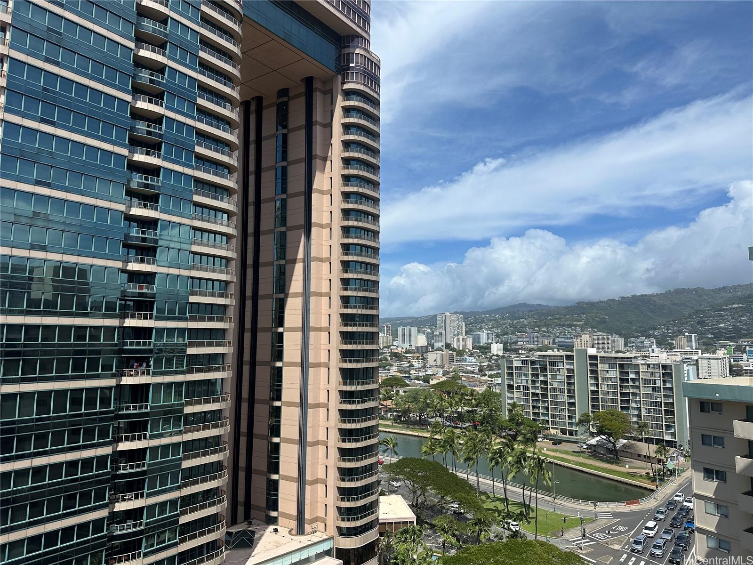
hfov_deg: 71.6
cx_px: 376
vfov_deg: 56.8
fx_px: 522
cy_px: 282
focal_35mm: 24
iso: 80
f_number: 1.78
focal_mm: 6.86
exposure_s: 1/6623
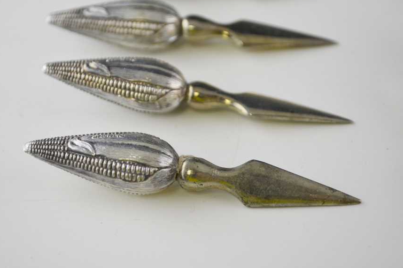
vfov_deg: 15.8
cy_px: 133
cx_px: 198
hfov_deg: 23.5
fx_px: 969
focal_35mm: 87
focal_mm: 55
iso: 250
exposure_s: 1/125
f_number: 5.6
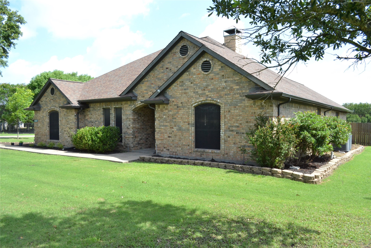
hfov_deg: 67.4
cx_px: 186
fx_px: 278
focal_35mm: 27
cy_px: 124
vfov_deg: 47.9
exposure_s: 1/4000
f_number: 5.6
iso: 1600
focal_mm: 18
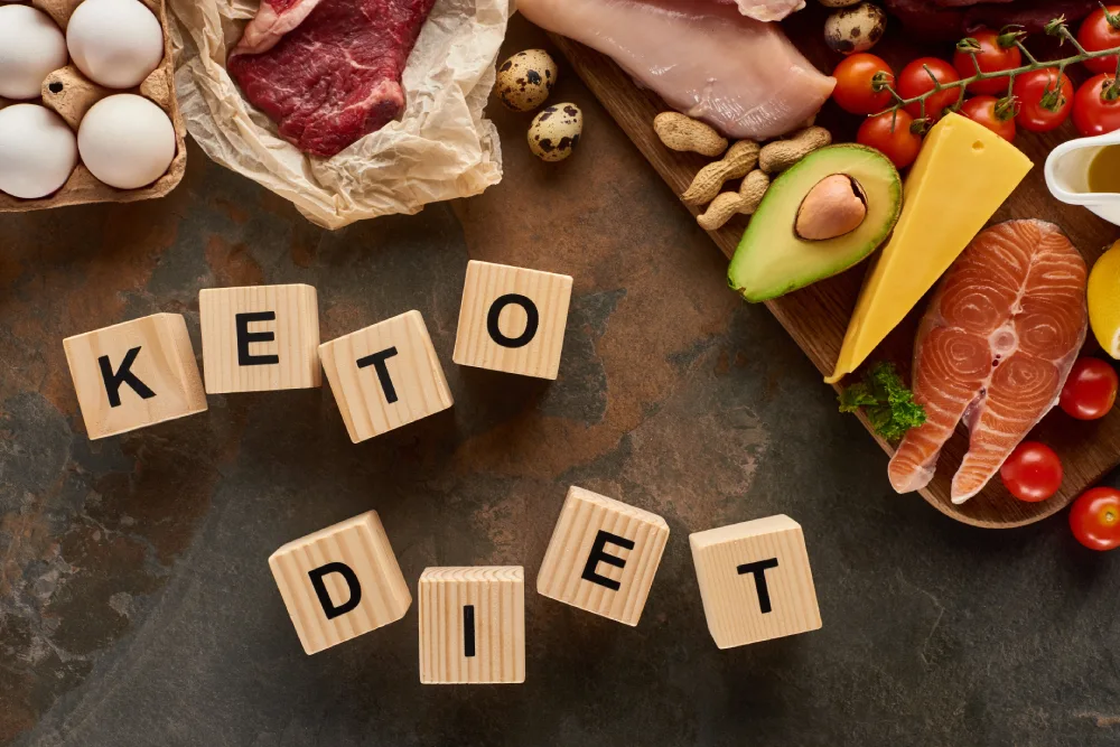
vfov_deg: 27.0
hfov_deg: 39.6
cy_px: 374
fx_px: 1556
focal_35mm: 50
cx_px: 560
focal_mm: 50
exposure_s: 1/160
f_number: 9
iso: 200
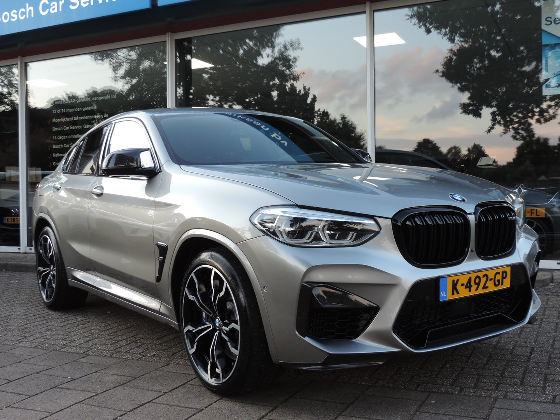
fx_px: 647
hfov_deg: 46.8
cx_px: 280
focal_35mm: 40
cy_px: 210
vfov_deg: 36.0
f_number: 3.3
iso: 160
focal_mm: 7.1
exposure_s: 1/50
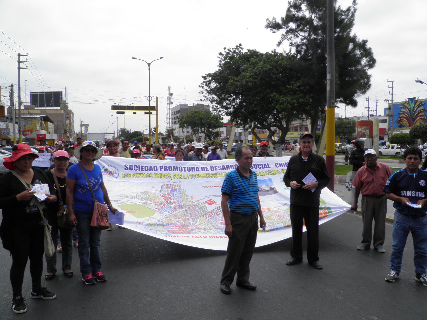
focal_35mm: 28
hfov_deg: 63.4
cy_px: 160
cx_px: 214
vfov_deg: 49.7
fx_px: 345
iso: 50
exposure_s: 1/400
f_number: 5.7
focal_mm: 4.9
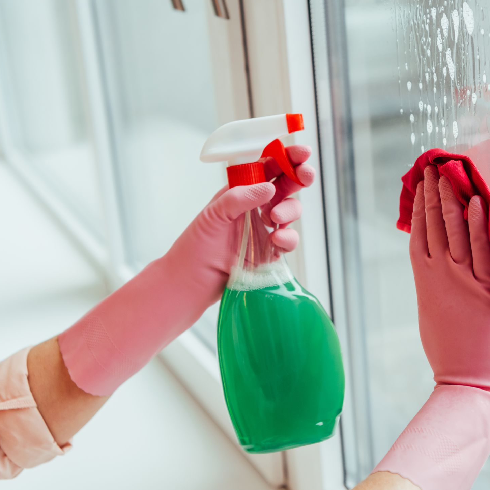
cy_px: 246
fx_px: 993
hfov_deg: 27.4
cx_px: 353
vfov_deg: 27.7
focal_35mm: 62
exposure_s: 1/200
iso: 400
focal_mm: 48
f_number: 3.5
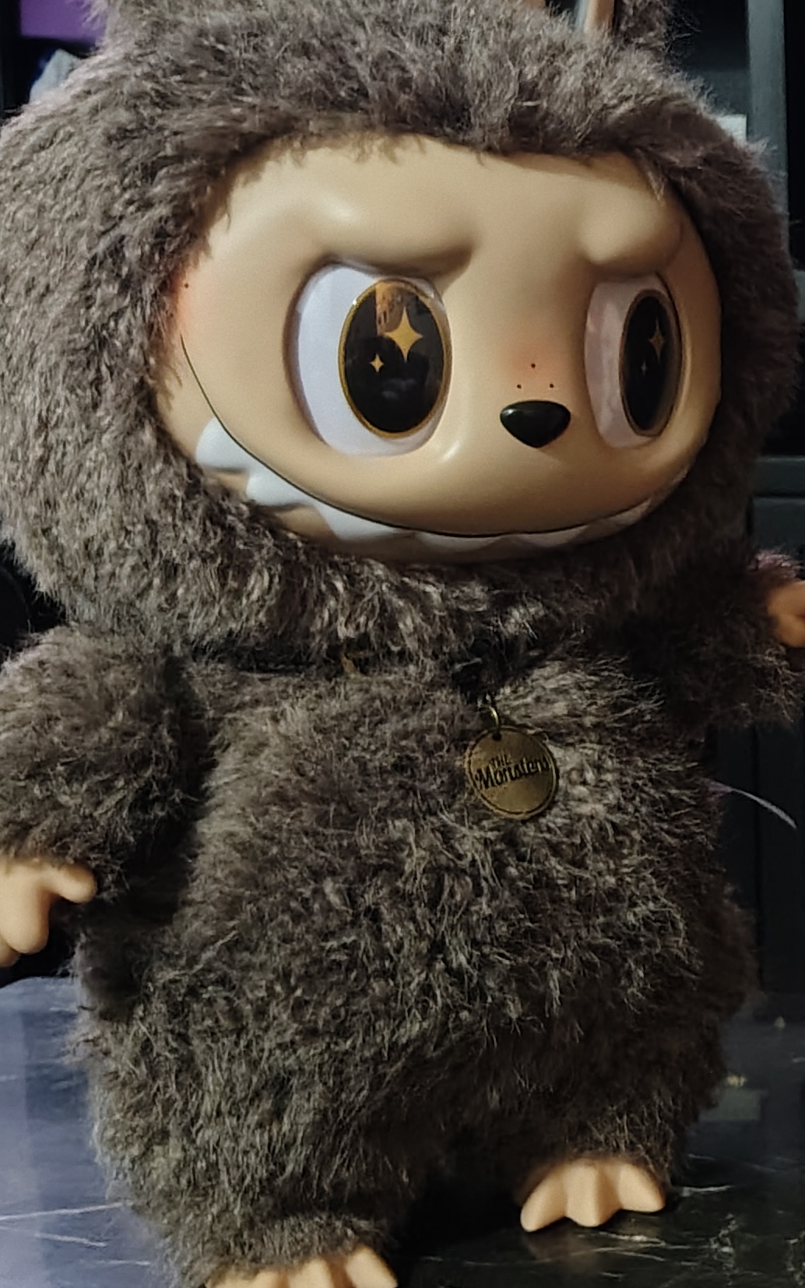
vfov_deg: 32.4
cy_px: 566
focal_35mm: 63
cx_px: 1332
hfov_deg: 17.7
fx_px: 2211
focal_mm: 5.56
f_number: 1.8
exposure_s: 1/24
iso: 3357
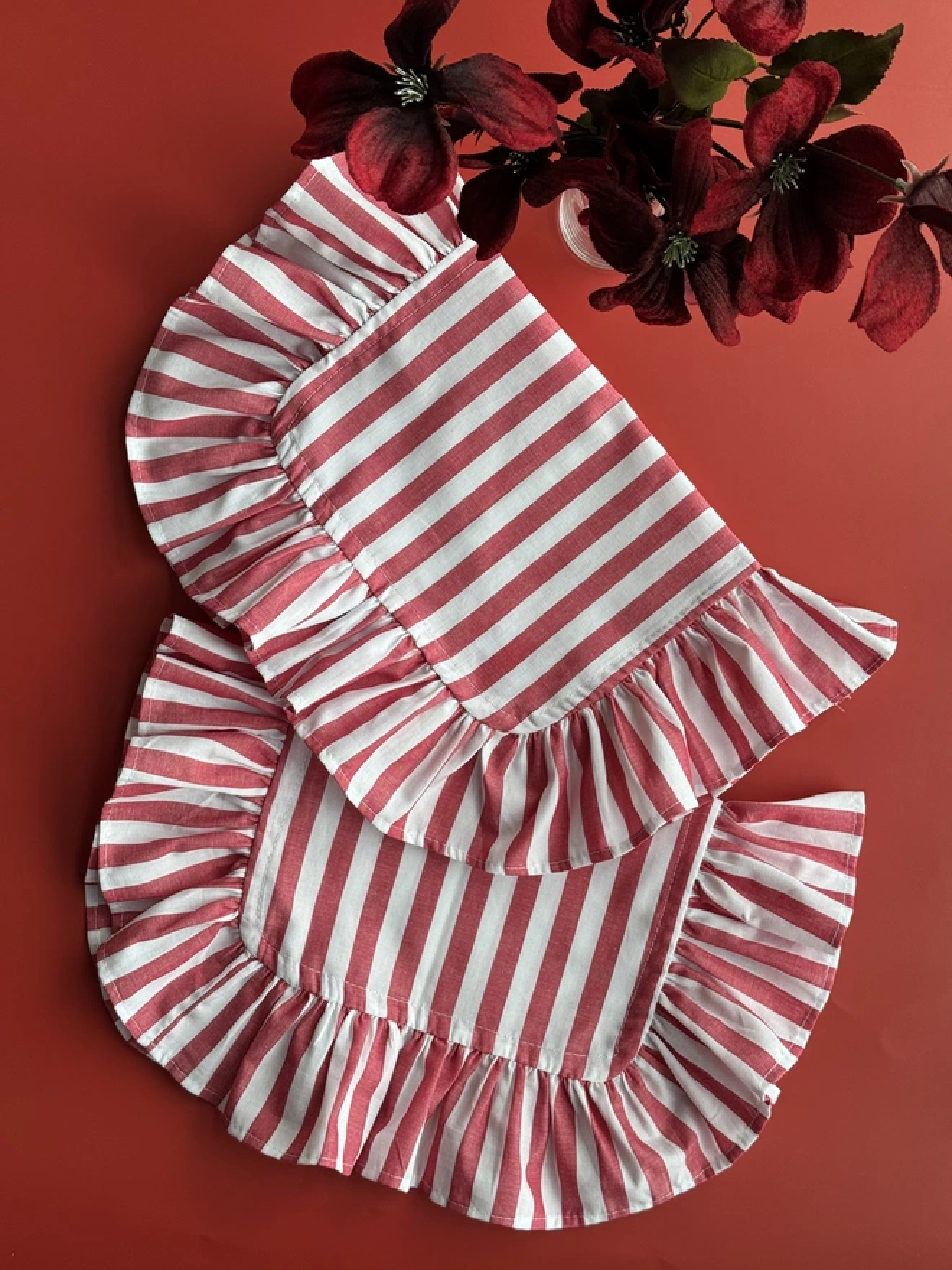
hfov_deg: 30.3
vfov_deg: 39.7
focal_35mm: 48
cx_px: 476
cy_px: 635
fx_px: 1760
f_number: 1.78
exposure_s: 1/201
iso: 50
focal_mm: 6.76
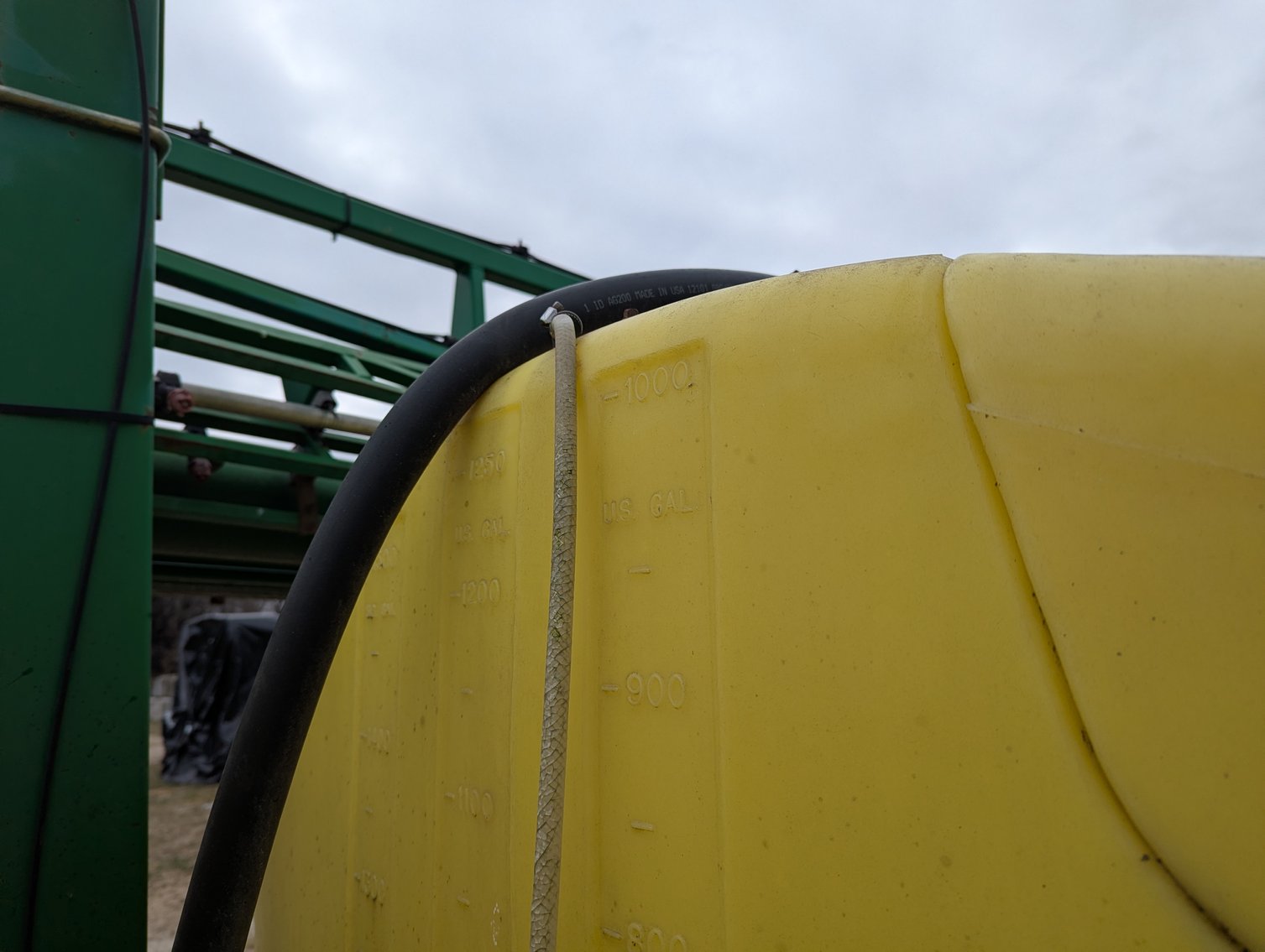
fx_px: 878
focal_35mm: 24
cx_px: 632
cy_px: 476
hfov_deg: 71.5
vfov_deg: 56.9
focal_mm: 6.81
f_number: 1.85
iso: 48
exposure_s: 1/2463
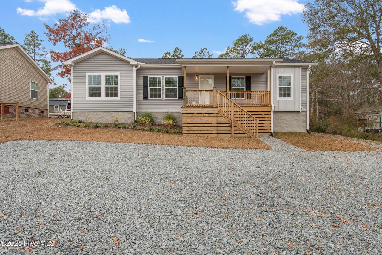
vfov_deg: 64.5
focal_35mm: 19
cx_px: 191
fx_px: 202
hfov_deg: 86.9
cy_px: 128
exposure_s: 1/250
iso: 100
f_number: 8
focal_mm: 13
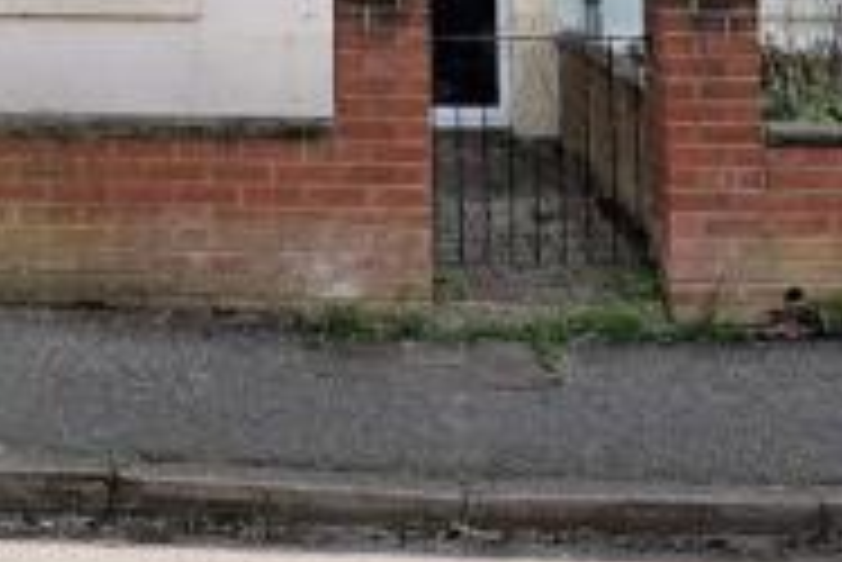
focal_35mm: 63
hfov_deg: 31.1
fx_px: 1475
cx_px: 169
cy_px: -330
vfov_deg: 18.6
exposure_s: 1/320
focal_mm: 18
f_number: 8
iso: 100
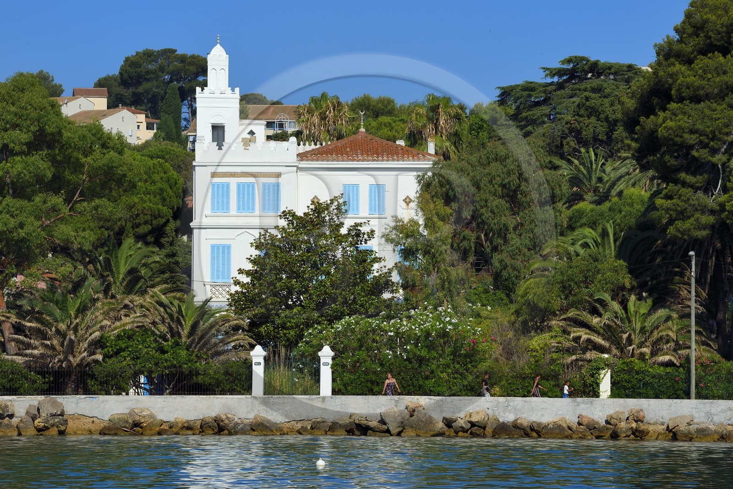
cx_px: 366
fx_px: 3460
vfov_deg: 8.1
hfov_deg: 12.1
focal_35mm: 170
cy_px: 244
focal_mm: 170
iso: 200
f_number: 14
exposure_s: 1/320
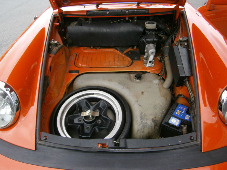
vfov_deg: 53.1
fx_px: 170
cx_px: 114
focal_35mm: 26
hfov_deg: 67.3
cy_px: 85
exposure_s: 1/250
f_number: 2.8
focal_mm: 4.7
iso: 200
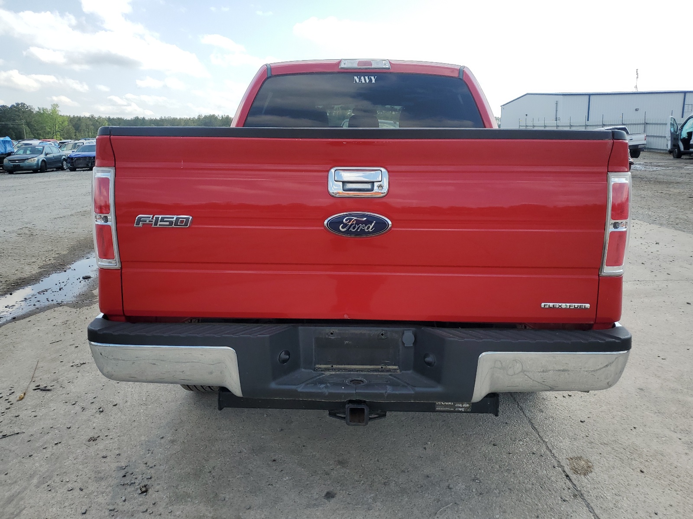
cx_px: 346
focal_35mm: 26
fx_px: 521
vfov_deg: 53.1
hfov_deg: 67.3
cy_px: 260
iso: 50
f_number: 1.5
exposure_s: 1/2000
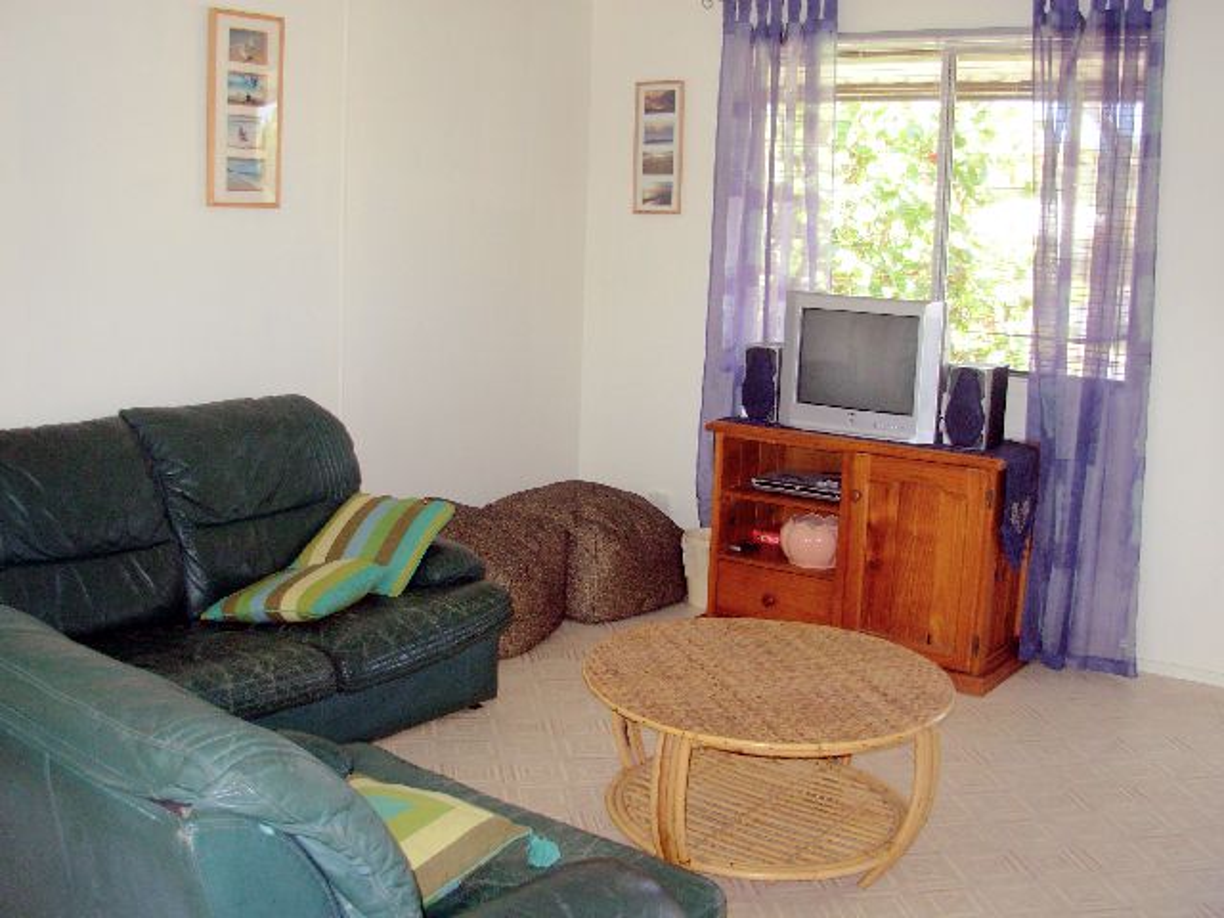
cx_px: 612
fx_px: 1344
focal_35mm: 38
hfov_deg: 49.0
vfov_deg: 37.7
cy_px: 459
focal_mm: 6.3
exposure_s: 1/55.4
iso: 87
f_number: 2.9
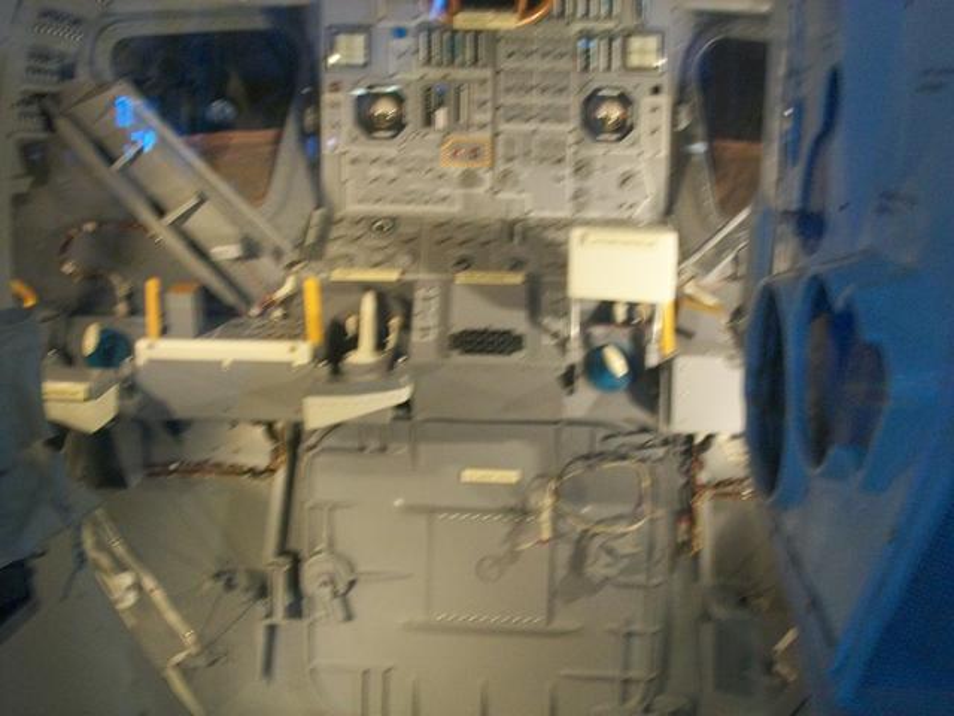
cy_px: 358
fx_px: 1240
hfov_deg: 42.1
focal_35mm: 45
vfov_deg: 32.2
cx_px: 477
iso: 162
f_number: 3
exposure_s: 1/8
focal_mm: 7.6
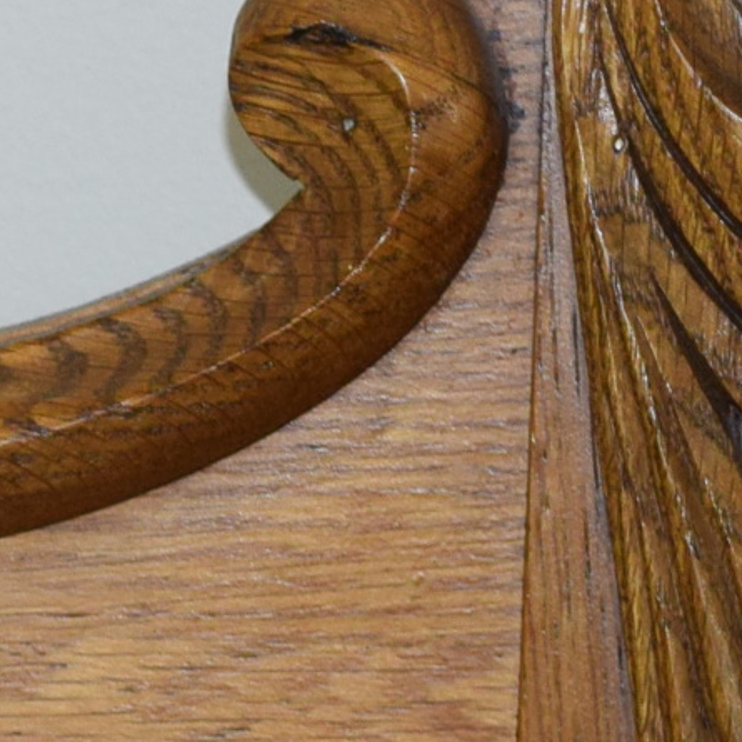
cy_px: 762
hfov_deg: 4.0
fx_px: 10404
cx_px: -727
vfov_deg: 4.1
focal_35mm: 429
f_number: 5.6
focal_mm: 50
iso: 800
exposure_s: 1/80
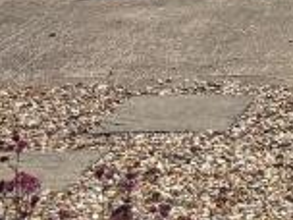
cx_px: 675
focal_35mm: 175
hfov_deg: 10.0
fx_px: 1481
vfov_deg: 7.7
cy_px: -365
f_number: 1.6
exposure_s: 1/9901
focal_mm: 5.96
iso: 50
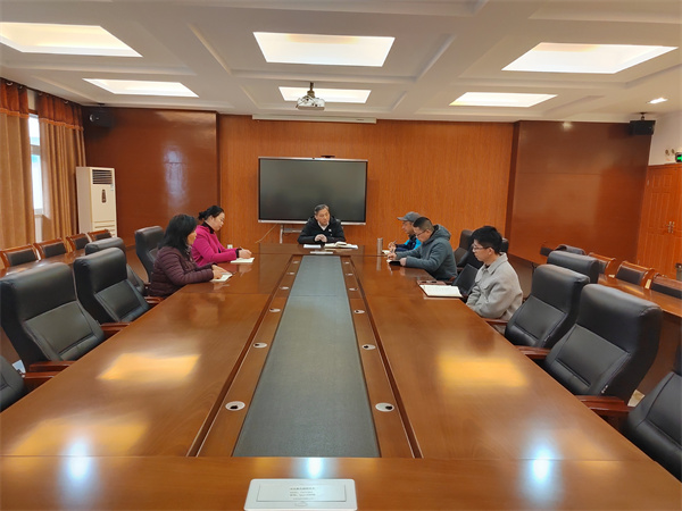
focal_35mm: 26
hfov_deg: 67.3
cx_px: 341
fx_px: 512
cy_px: 256
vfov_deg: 53.1
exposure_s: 1/50
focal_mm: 5.52
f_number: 1.9
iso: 1041
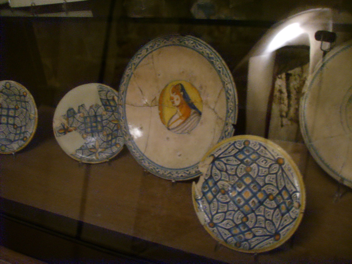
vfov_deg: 36.8
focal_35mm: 39
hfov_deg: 47.9
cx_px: 176
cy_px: 132
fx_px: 397
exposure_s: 1/1.43
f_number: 3.5
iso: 150
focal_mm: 6.6
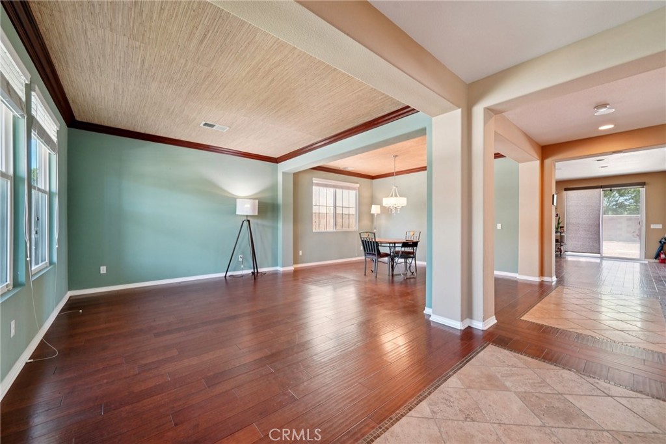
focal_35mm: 13
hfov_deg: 108.3
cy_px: 222
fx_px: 240
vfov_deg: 85.4
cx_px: 333
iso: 400
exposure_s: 1/8
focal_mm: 13
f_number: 8
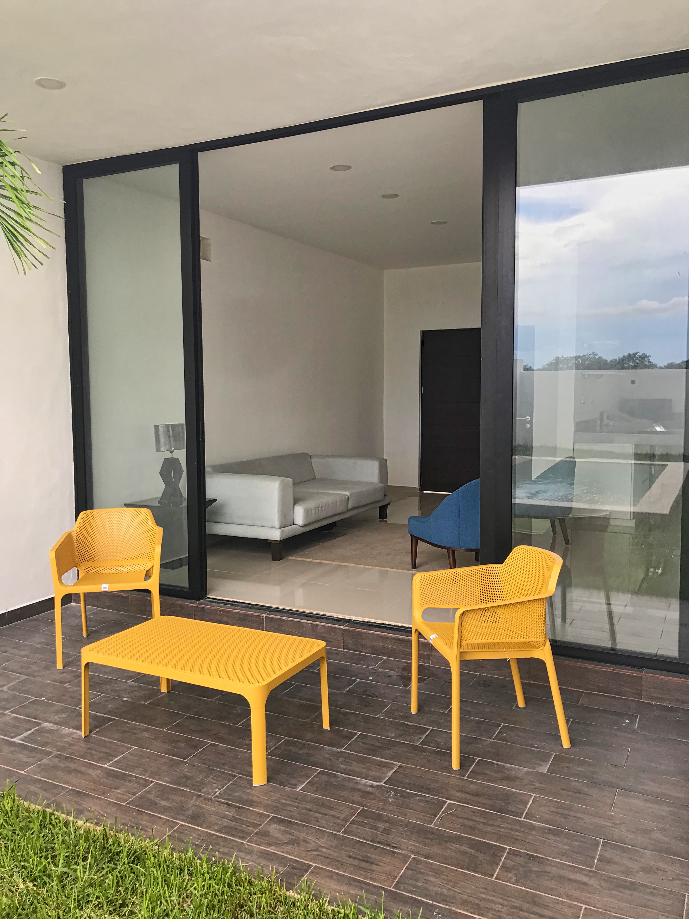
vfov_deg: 63.4
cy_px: 460
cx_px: 344
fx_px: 743
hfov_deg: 49.7
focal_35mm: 28
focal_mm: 3.99
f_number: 1.8
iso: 20
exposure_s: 1/160
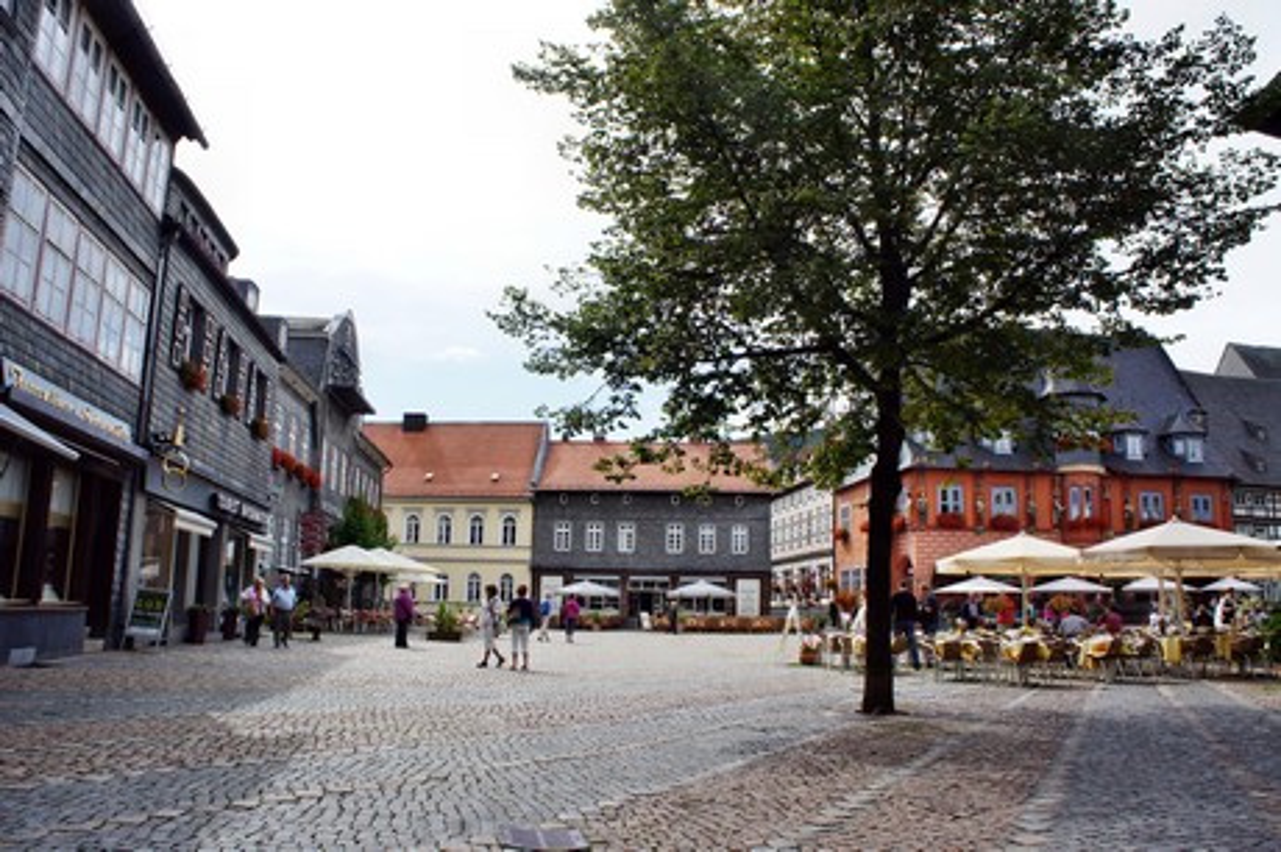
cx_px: 640
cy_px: 426
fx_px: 960
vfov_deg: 47.9
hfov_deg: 67.4
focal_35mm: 27
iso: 320
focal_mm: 18
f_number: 11
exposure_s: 1/250
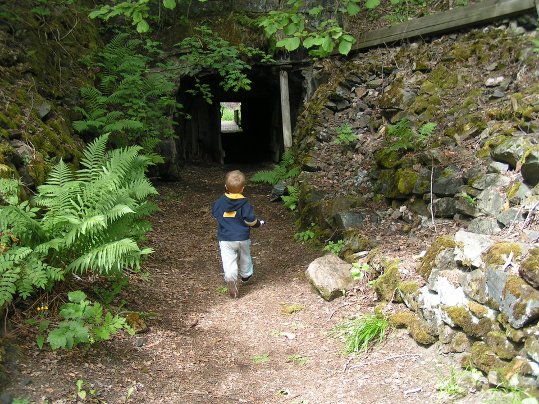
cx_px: 270
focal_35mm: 38
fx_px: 592
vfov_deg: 37.7
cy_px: 202
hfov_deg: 49.0
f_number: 4
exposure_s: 1/60
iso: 50
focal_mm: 5.8
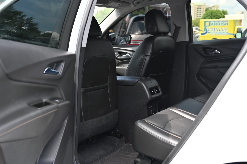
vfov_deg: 30.5
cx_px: 124
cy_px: 82
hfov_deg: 44.5
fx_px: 302
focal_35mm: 44
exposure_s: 1/250
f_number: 4
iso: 220
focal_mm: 44
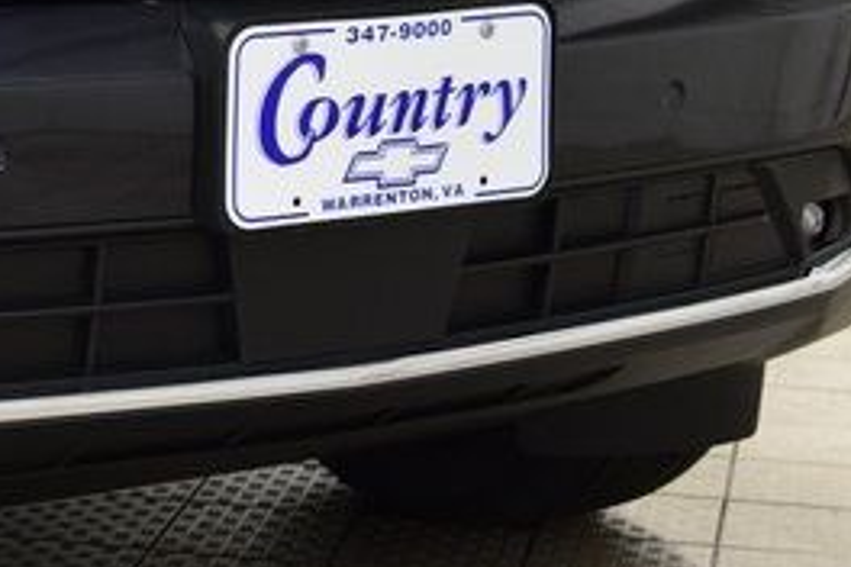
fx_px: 3096
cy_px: -11
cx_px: -13
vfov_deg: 10.4
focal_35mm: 131
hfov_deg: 15.4
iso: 1600
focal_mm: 36
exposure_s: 1/60
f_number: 4.5
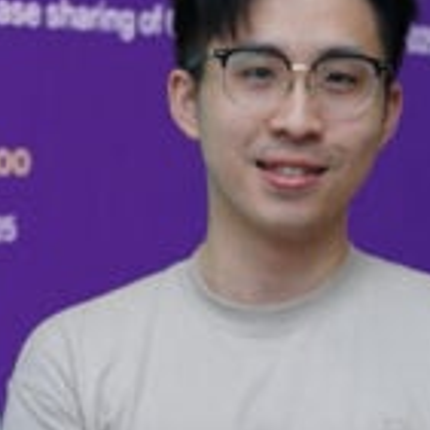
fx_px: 2052
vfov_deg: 11.9
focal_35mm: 146
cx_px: 143
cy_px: 335
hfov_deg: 11.9
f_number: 3.5
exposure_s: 1/80
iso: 250
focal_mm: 35
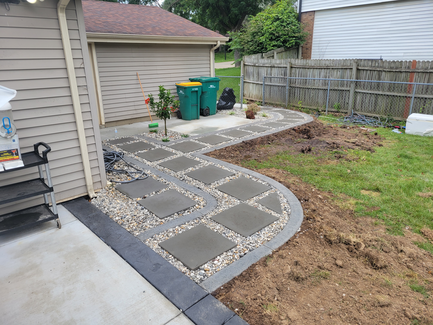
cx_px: 216
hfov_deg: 67.3
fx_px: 325
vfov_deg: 53.1
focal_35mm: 26
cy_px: 162
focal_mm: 5.4
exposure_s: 1/744
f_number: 1.8
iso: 40
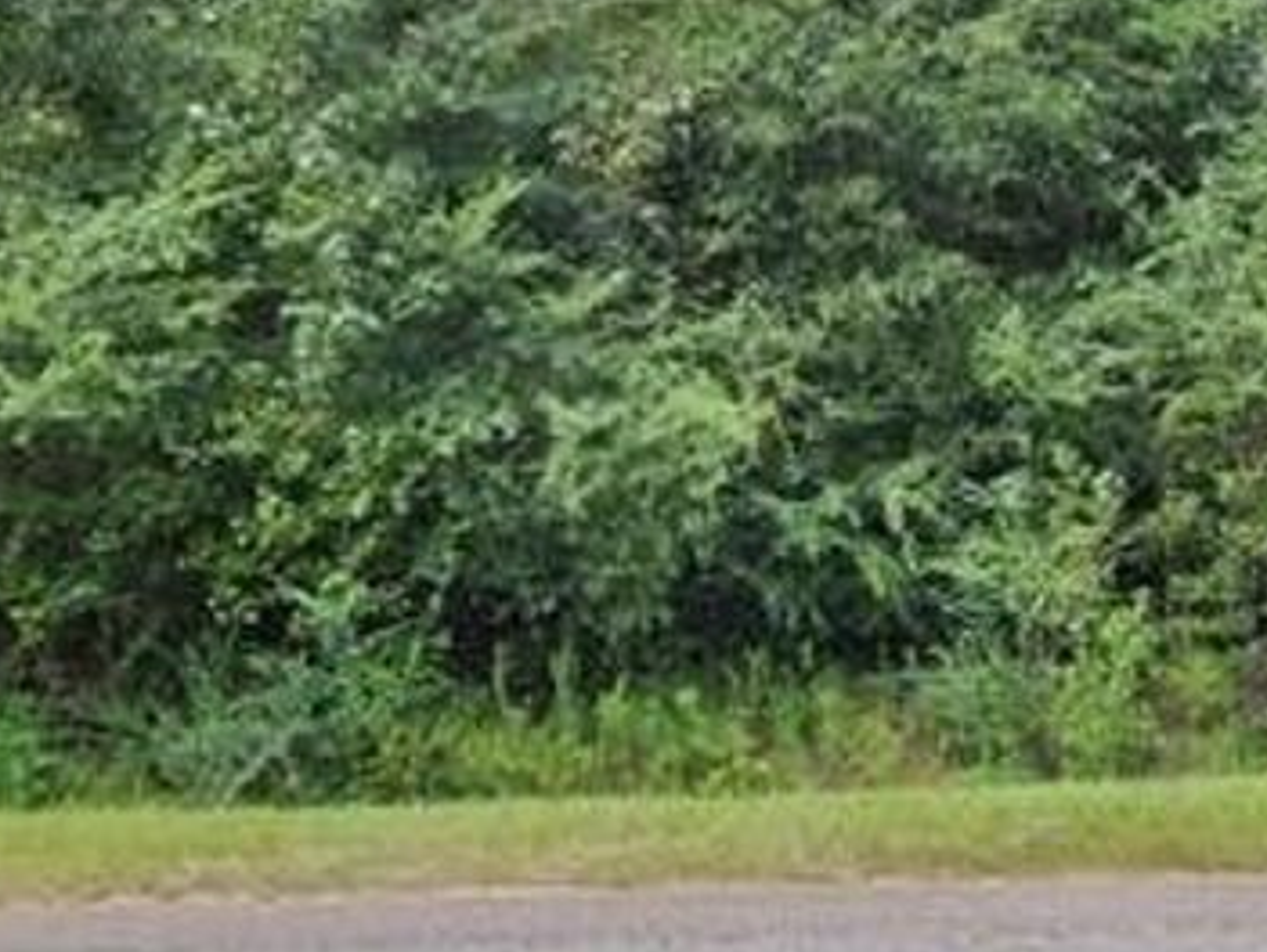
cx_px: 798
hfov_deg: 49.6
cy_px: 366
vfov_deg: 38.5
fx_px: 1356
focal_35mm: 37
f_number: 1.8
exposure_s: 1/232
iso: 50
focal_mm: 4.25
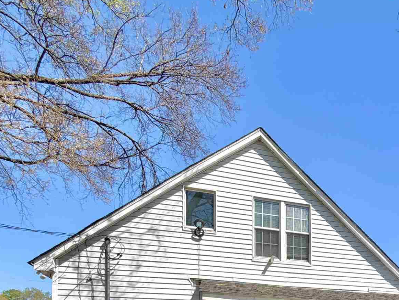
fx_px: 427
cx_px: 394
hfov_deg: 43.4
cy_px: 353
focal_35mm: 37
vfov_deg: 32.5
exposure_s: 1/942
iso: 20
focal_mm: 2.22
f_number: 2.2
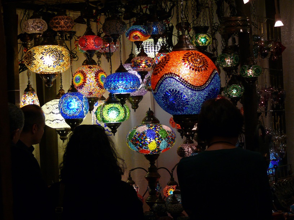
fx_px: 909
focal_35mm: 107
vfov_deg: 13.8
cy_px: 110
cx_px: 147
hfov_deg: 18.4
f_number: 3.2
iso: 200
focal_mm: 20.3
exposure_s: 1/100
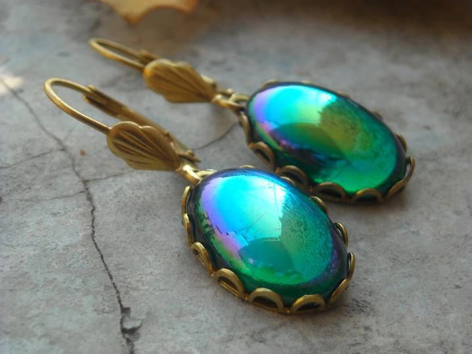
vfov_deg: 14.1
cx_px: 236
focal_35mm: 105
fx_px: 1431
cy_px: 177
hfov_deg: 18.7
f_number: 4.7
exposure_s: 1/129
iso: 64
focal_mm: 17.1
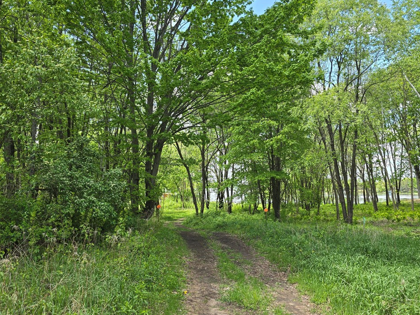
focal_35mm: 25
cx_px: 205
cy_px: 169
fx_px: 303
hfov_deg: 69.4
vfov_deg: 54.8
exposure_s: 1/180
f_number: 1.7
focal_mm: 6.3
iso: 16
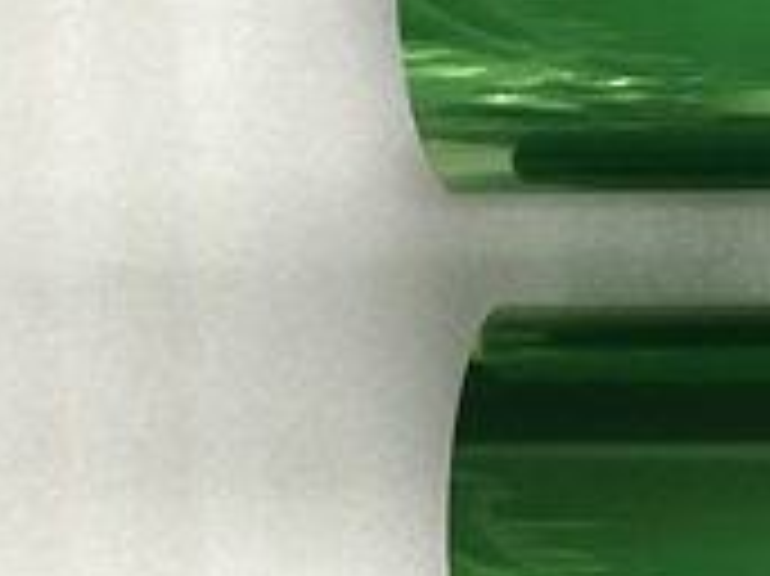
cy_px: 198
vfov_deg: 21.5
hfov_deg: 27.2
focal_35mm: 68
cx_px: 738
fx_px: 1512
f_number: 2.2
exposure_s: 1/33
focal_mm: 4.15
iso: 200
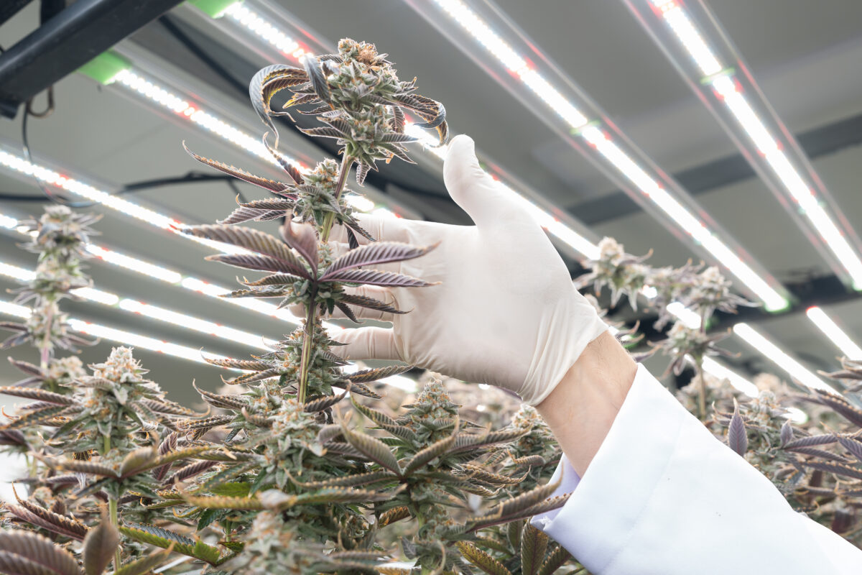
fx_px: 838
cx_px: 431
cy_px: 288
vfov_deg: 37.9
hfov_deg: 54.4
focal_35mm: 35
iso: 320
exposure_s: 1/250
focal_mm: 35
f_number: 4.5
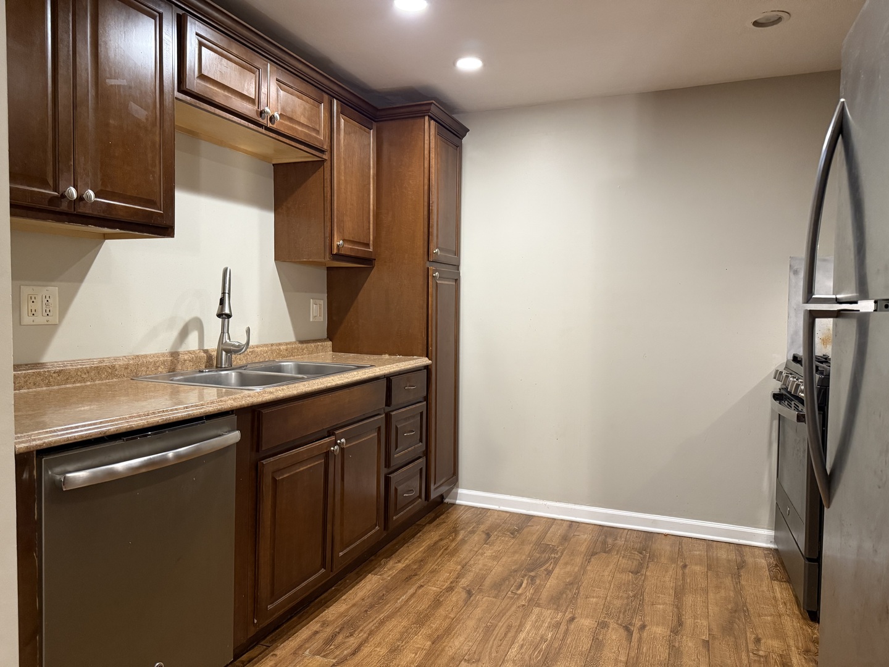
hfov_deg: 71.6
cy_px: 334
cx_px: 444
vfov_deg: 56.8
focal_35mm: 24
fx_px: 616
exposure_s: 1/60
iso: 500
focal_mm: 6.76
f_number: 1.78
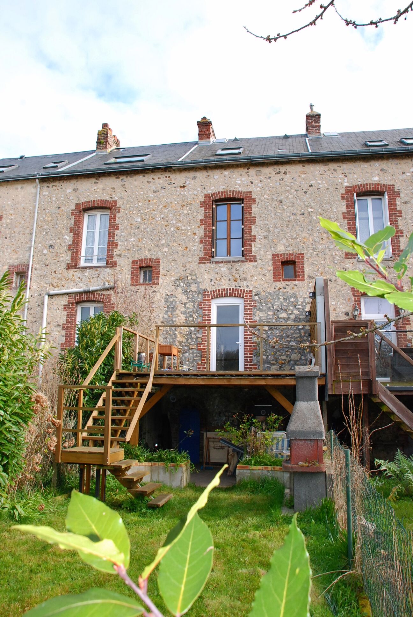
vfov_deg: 67.3
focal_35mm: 27
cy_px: 308
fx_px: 463
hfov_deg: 48.0
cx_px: 206
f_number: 13
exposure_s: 1/200
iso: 640
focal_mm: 18
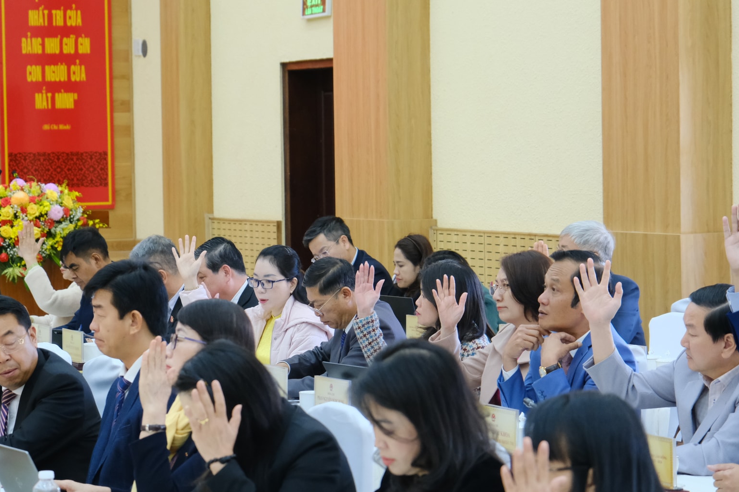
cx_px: 308
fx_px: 2340
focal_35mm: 114
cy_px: 275
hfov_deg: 17.9
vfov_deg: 12.0
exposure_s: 1/200
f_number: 4.5
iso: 3200
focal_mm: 60.8
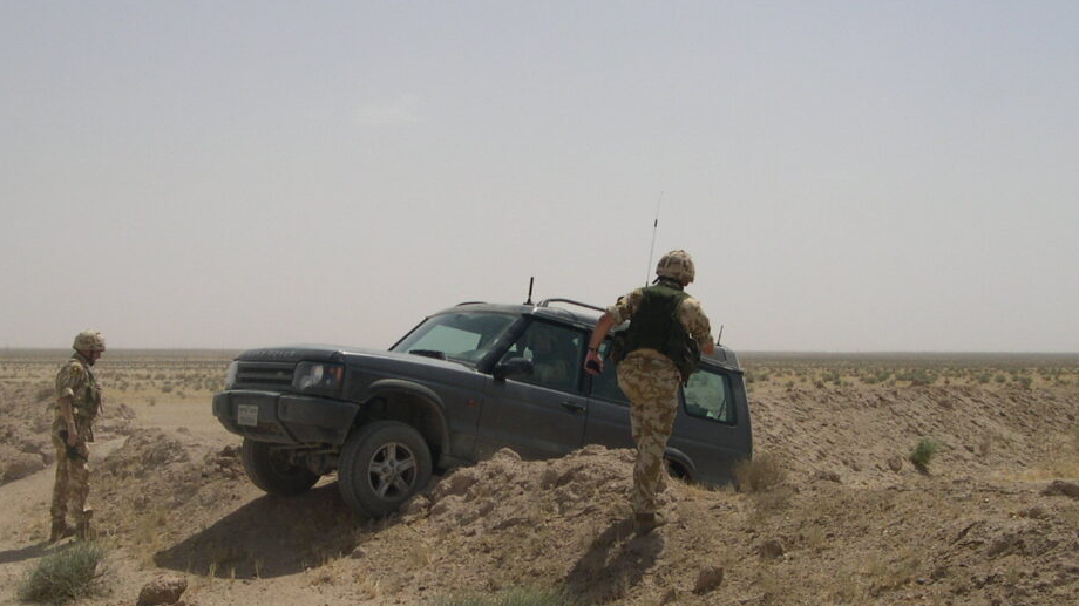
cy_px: 343
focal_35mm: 54
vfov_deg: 22.2
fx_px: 1545
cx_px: 436
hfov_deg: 38.4
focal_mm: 8
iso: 100
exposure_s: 1/419
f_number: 7.6
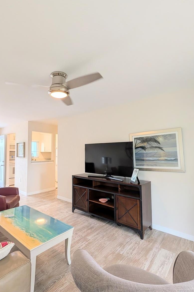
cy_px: 145
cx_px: 79
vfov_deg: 93.3
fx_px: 137
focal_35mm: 17
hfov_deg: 69.8
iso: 71
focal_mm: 2.02
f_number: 1.7
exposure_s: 1/120
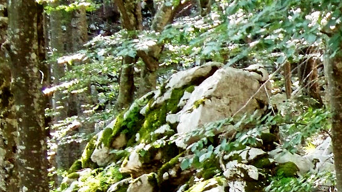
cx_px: 436
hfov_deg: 11.3
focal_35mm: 186
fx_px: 1687
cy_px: 213
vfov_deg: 6.5
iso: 400
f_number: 3.1
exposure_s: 1/60
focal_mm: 12.89
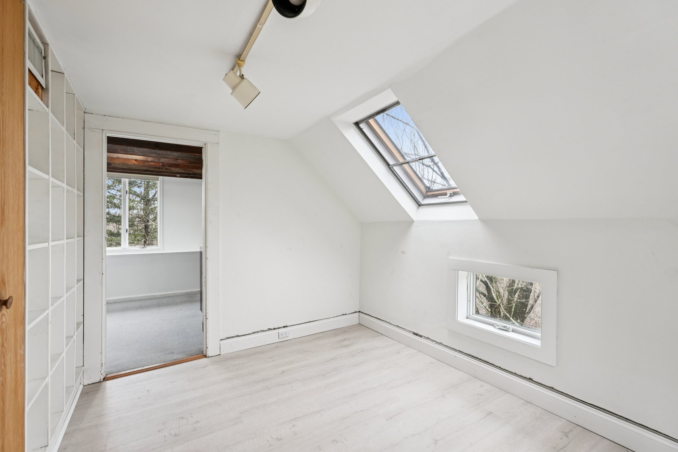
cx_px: 339
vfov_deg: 72.0
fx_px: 311
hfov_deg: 95.0
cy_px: 226
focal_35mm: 16
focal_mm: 16.5
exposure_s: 1/20
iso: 400
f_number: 9
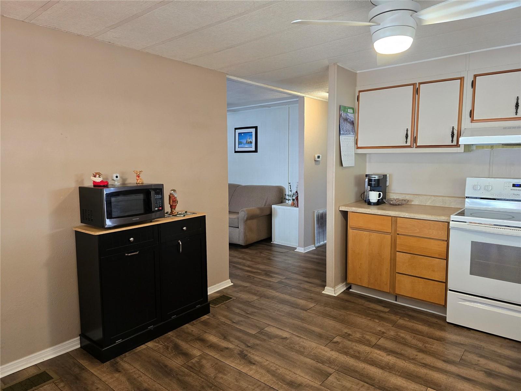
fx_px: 346
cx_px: 260
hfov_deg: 73.9
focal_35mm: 23
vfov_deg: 58.9
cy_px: 196
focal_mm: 6.3
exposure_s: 1/120
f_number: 1.7
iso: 400
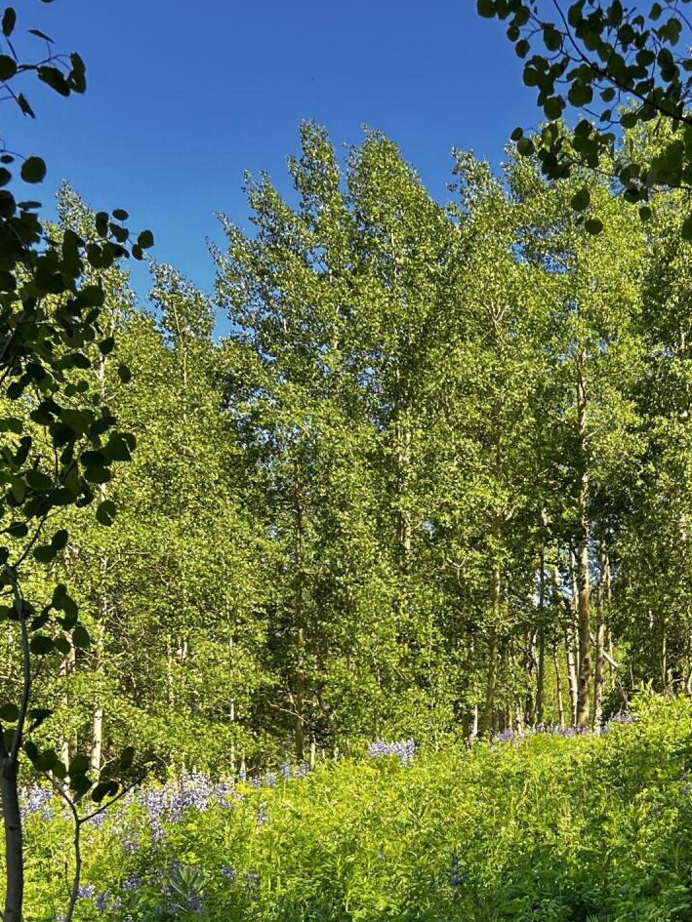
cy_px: 784
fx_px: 1466
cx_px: 557
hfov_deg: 26.1
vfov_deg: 33.5
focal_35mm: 55
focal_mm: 5.7
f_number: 1.5
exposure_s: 1/808
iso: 50
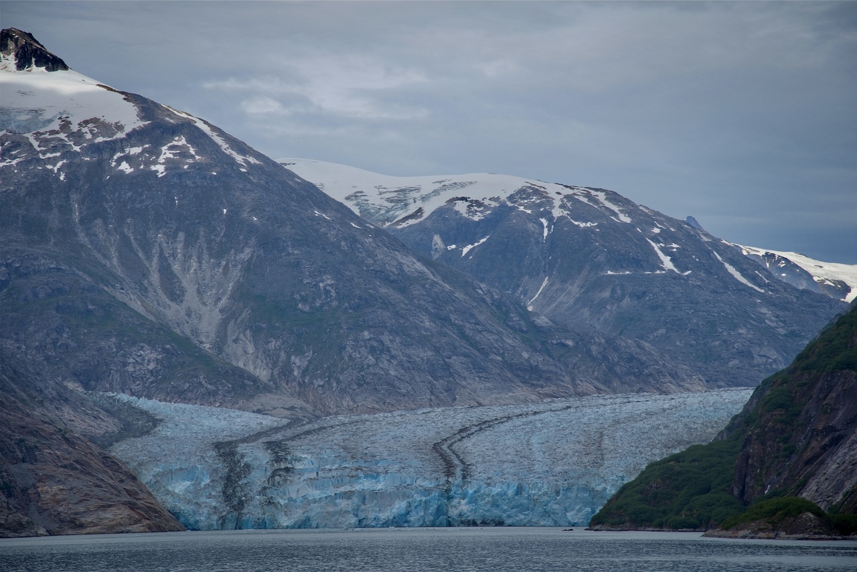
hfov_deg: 17.1
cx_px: 428
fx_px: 2857
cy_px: 286
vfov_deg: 11.4
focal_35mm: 120
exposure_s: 1/250
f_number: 7.1
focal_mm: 120
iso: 100
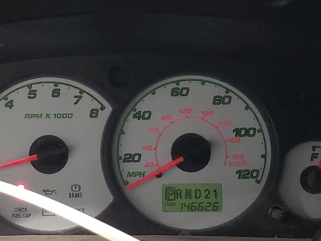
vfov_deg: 19.4
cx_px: 99
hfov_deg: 25.5
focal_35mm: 76
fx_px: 705
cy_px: 151
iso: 404
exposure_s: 1/30
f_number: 1.5
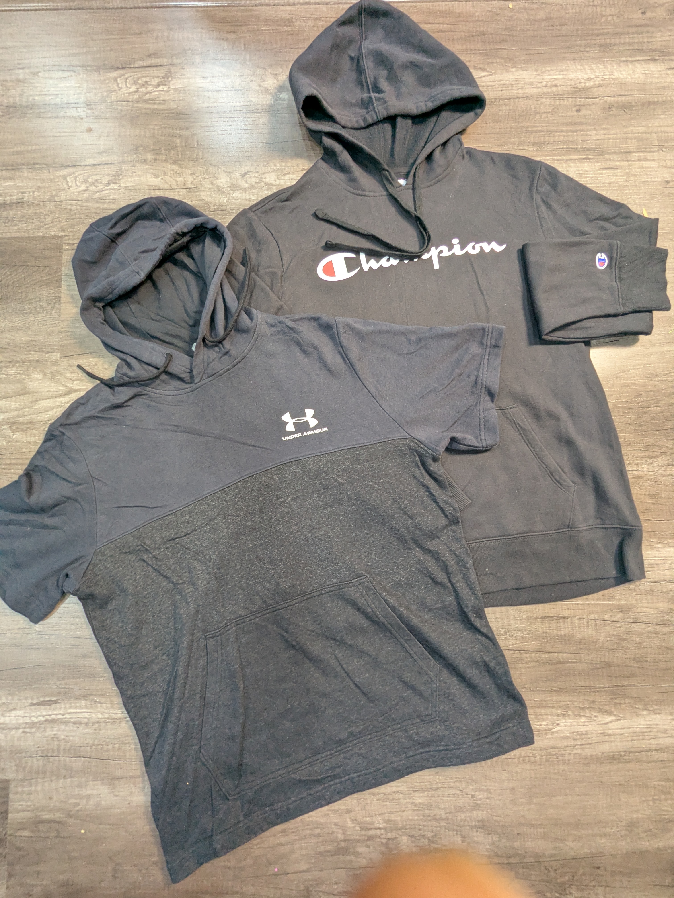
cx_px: 337
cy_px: 449
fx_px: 415
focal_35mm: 16
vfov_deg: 94.5
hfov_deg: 78.1
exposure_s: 1/50
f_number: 2.2
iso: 254
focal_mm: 2.35
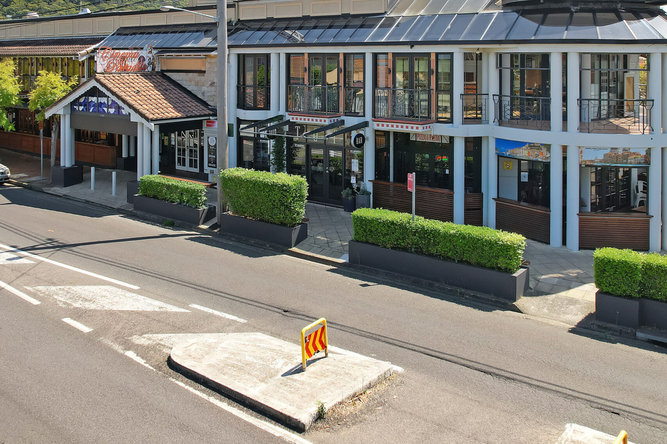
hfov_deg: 57.2
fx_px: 611
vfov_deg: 39.5
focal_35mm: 33
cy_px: 150
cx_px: 316
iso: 100
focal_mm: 8.38
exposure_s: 1/80
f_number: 2.8
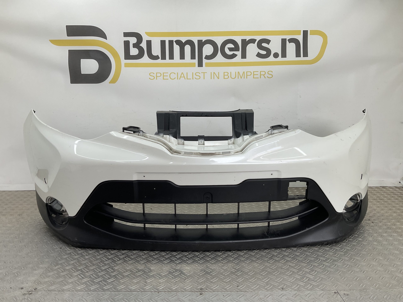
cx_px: 202
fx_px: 338
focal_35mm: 29
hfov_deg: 61.7
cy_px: 151
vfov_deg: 48.2
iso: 16
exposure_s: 1/180
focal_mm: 3
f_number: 1.8
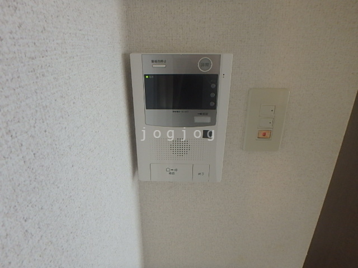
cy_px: 134
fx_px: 217
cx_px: 179
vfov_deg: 63.4
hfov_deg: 79.0
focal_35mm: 21
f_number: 3.5
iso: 250
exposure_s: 1/30
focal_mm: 3.7
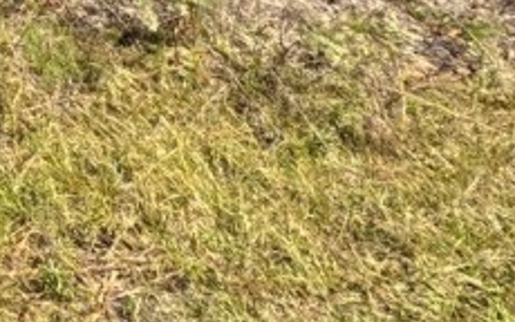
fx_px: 927
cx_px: -542
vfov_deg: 13.9
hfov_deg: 18.4
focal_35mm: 66
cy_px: -447
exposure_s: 1/944
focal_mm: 2.22
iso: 40
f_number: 2.2
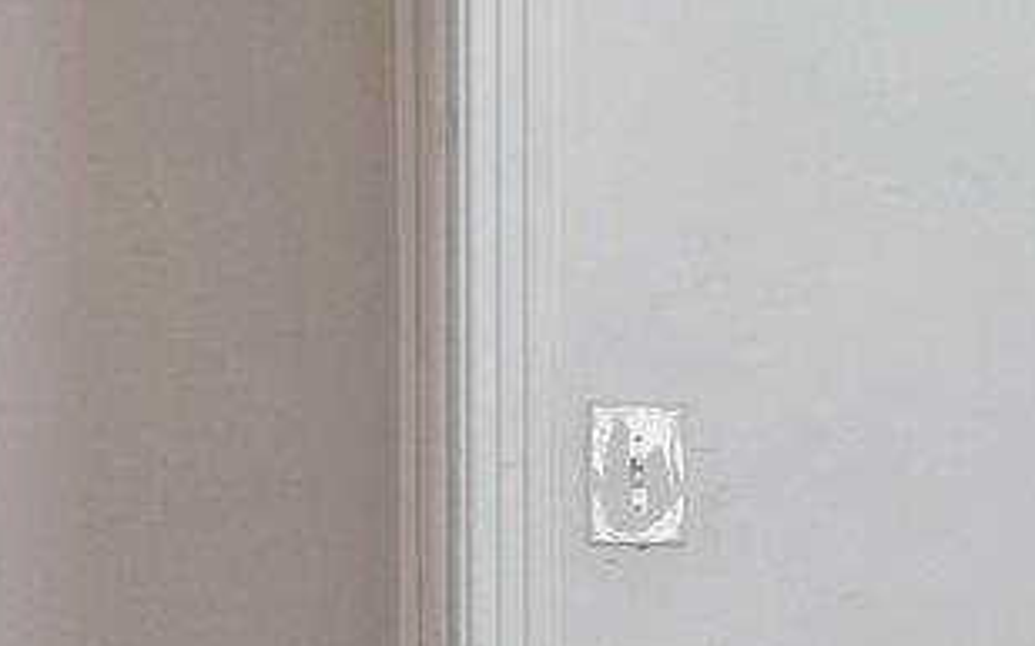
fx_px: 3243
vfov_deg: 11.3
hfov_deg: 14.5
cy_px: 618
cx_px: 2177
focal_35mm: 115
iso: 100
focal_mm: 17
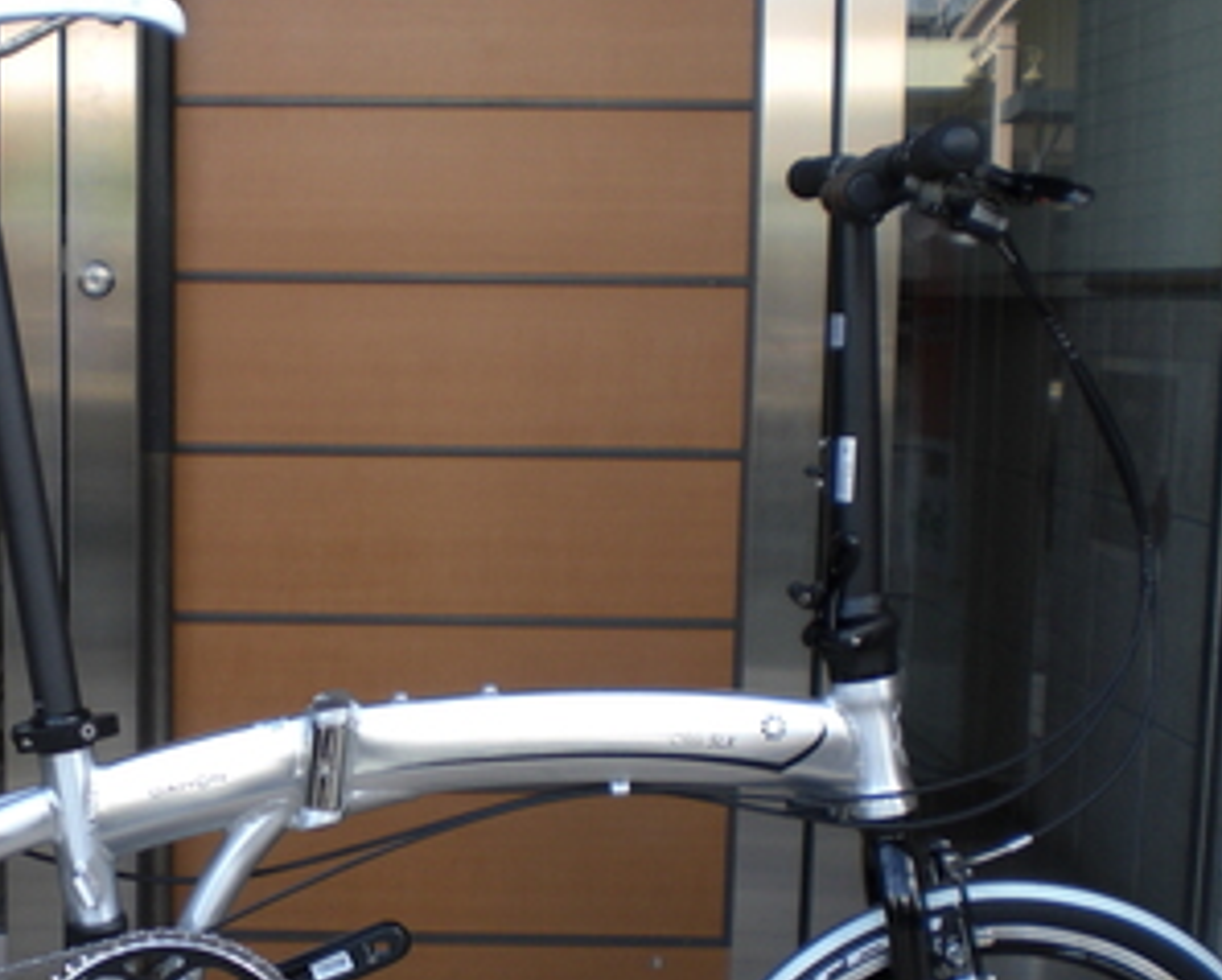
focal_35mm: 64
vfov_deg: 23.7
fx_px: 2316
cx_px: 307
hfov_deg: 29.1
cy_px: 694
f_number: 3.1
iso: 50
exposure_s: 1/60
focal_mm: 6.3
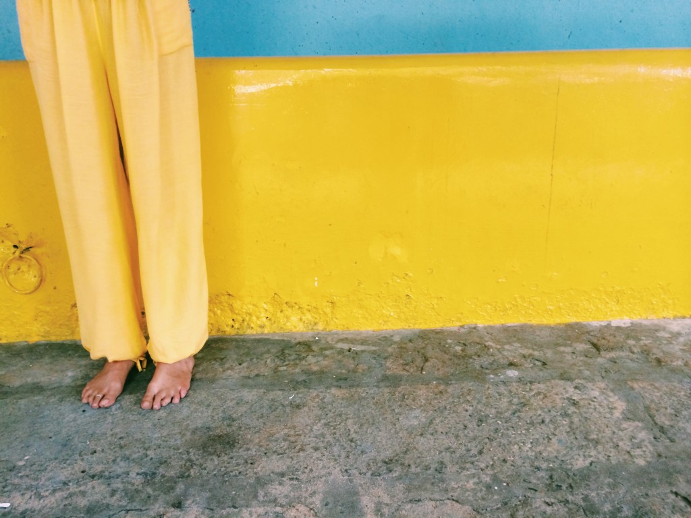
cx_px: 346
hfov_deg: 60.0
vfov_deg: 46.8
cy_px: 259
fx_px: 599
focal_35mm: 30
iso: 100
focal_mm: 4.12
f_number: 2.2
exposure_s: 1/30
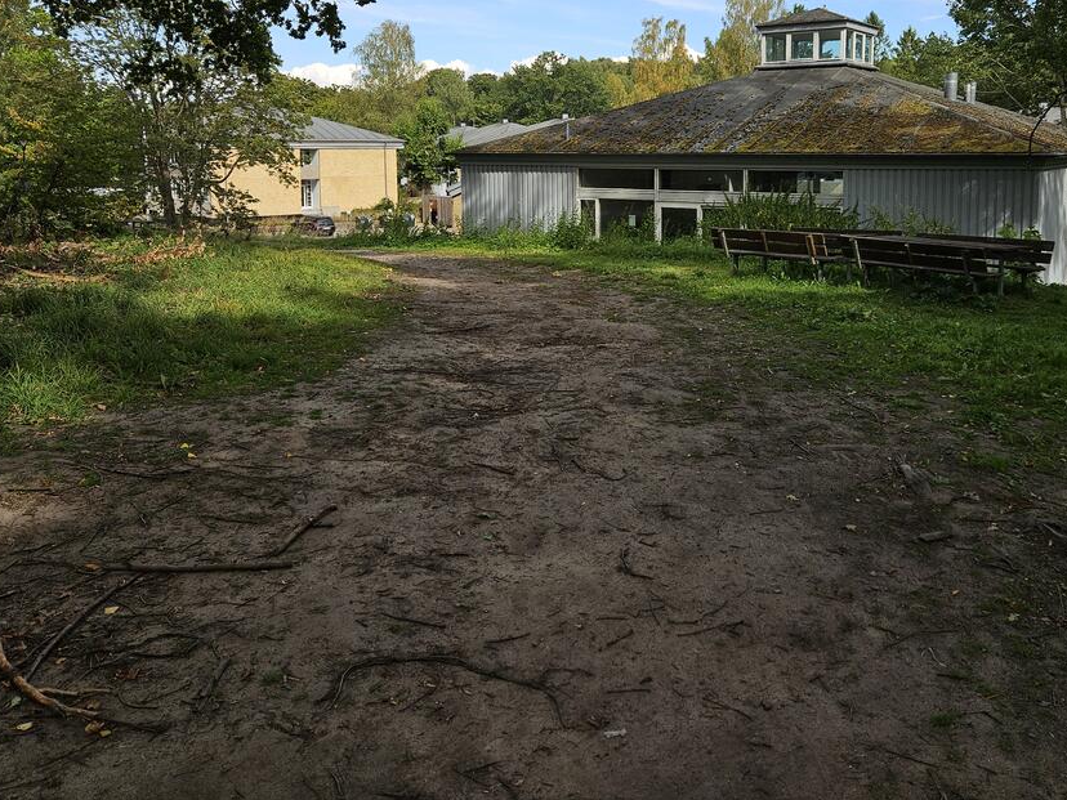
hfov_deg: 56.5
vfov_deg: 43.3
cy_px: 246
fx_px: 986
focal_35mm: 32
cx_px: 621
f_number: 1.8
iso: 25
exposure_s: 1/1139
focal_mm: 5.4
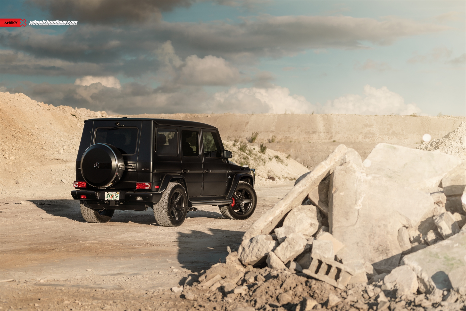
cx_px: 233
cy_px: 156
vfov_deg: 17.1
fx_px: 1035
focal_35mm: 80
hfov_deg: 25.4
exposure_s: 1/640
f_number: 4
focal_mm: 80
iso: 100
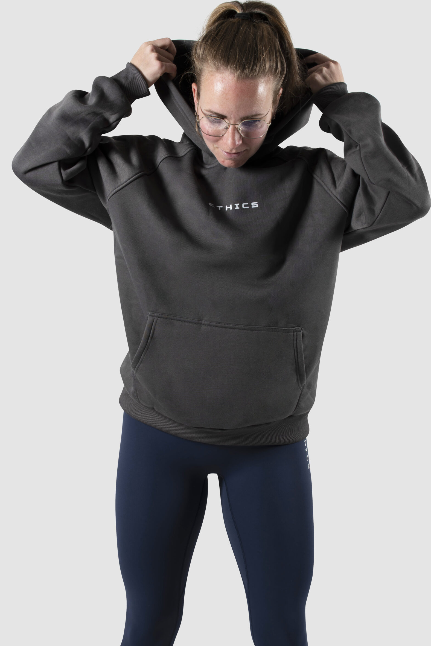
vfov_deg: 26.0
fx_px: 1400
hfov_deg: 17.5
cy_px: 302
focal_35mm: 78
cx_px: 214
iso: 100
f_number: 9
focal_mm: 48
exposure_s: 1/250
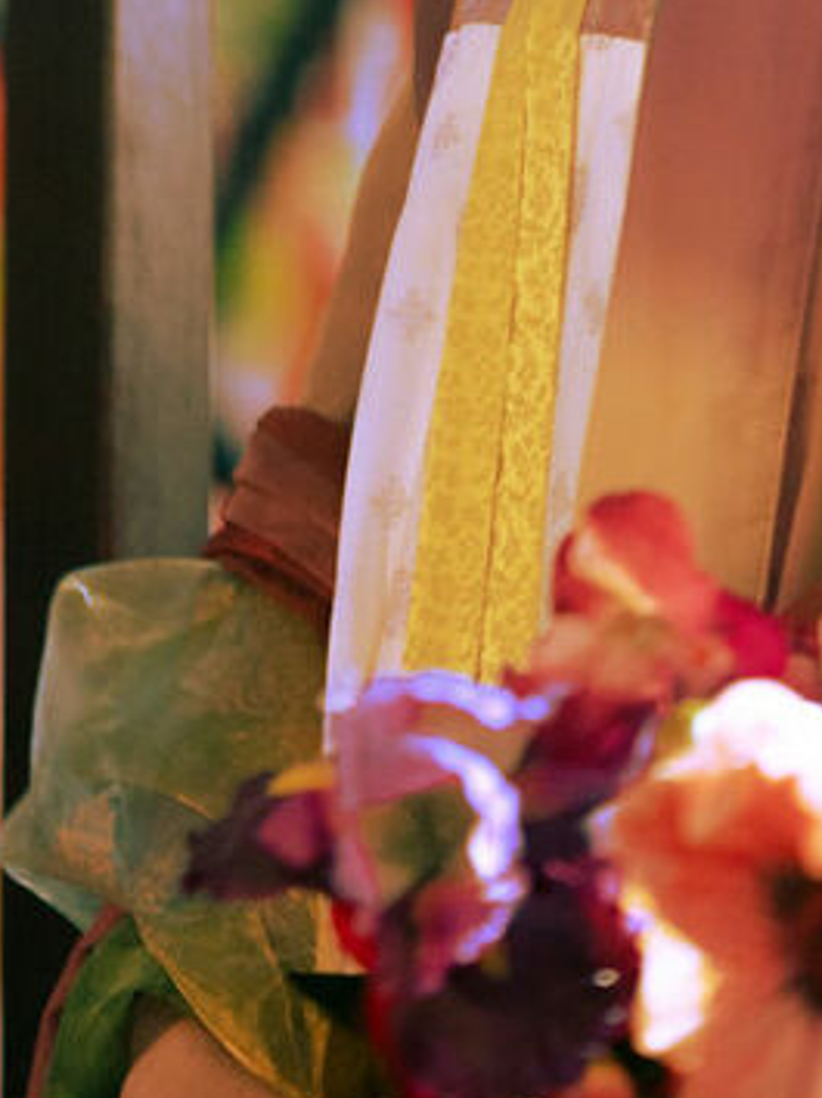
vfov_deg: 5.4
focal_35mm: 364
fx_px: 11539
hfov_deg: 4.1
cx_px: 471
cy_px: -138
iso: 1250
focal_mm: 85
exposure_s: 1/320
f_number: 1.4
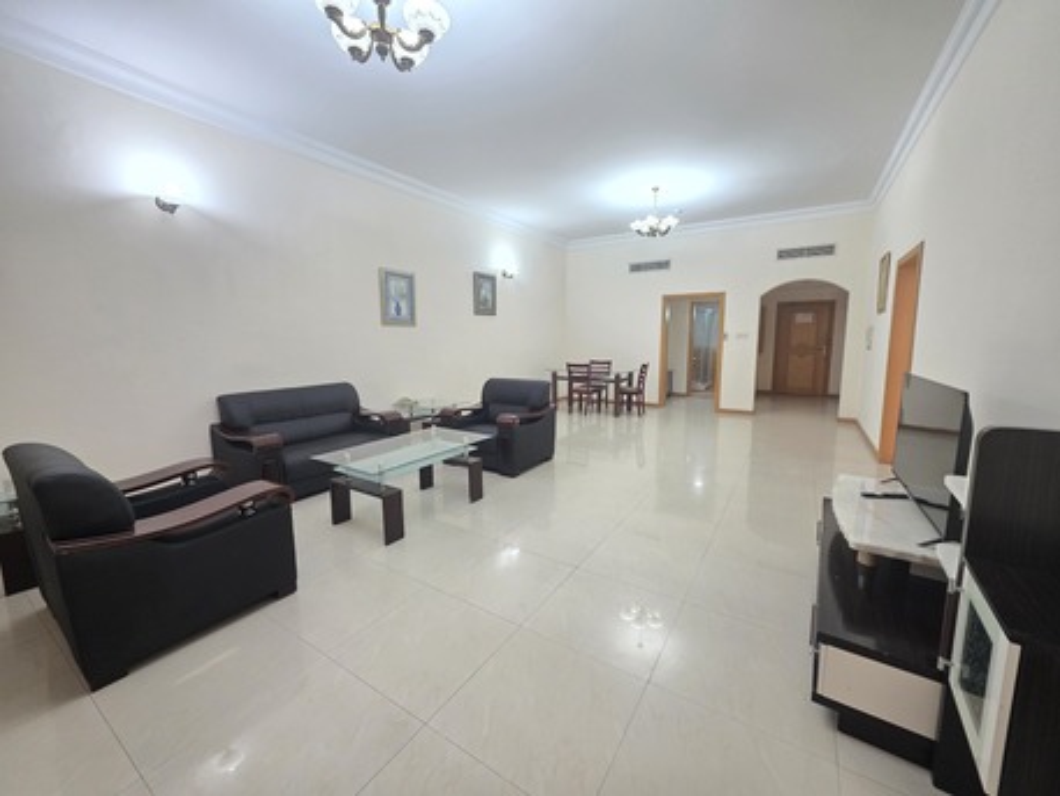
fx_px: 398
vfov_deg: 89.9
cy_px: 398
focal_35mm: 13
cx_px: 530
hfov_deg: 106.2
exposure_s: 1/50
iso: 320
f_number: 1.9
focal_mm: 2.2
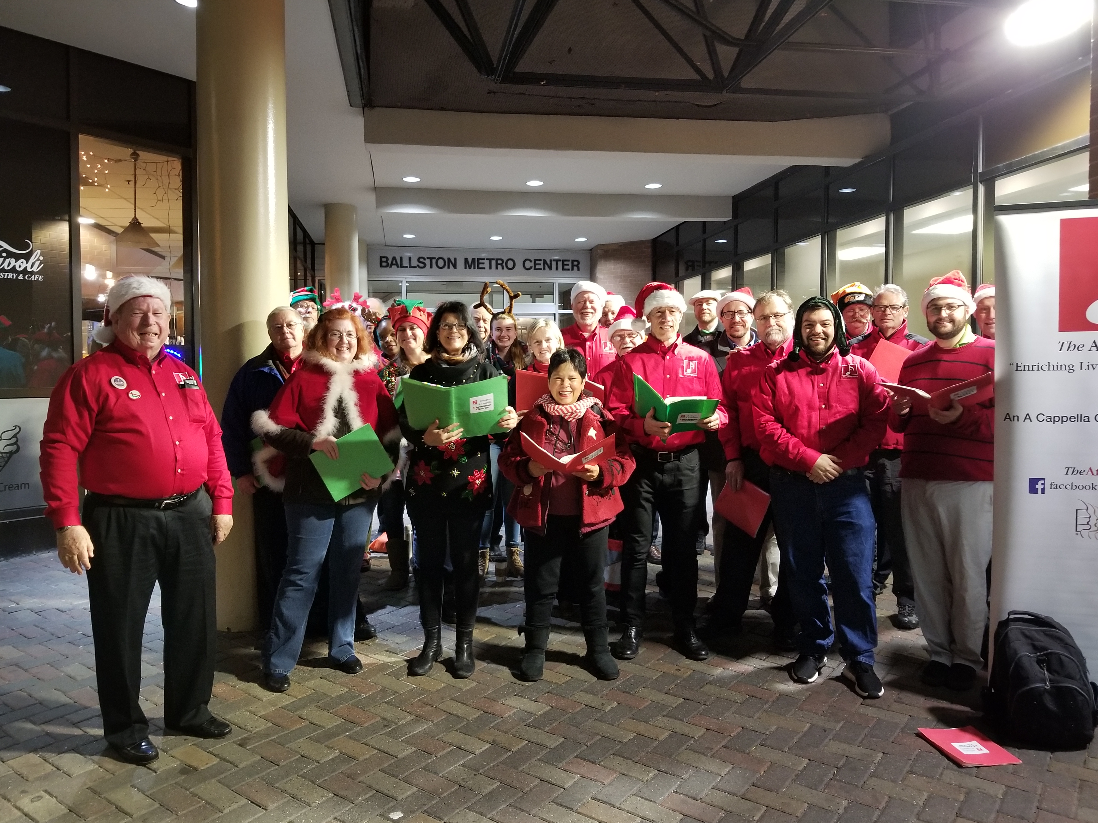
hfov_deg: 67.3
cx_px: 549
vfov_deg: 53.1
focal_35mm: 26
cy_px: 412
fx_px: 825
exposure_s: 1/19
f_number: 1.7
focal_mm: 4.25
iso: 200
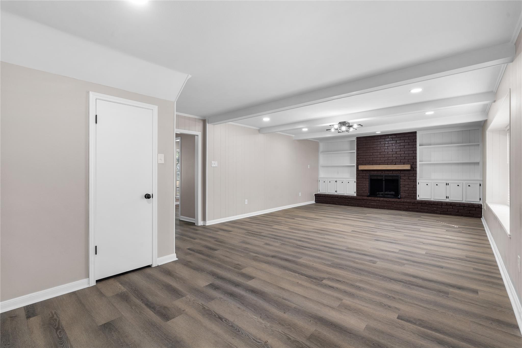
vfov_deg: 73.7
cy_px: 174
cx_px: 261
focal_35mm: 16
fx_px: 232
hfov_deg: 96.7
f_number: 9
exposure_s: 1.3
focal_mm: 16
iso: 200
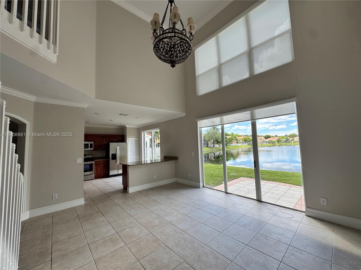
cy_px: 135
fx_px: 146
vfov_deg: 85.7
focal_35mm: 14
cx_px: 180
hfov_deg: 102.1
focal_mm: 2.22
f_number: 2.2
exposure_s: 1/176
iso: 40
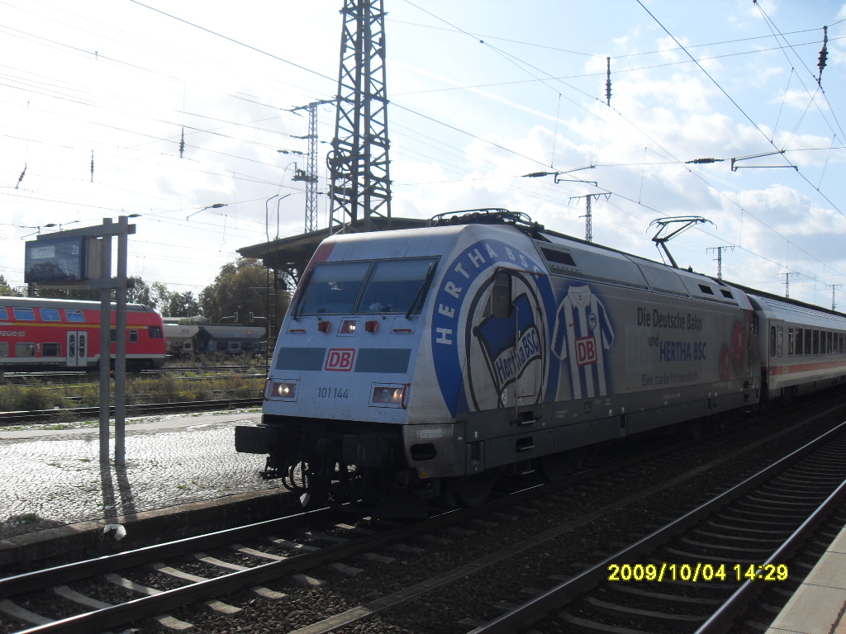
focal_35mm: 34
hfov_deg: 54.0
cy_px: 317
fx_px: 831
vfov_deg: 41.8
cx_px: 423
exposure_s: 1/250
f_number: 7
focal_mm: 6.3
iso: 80
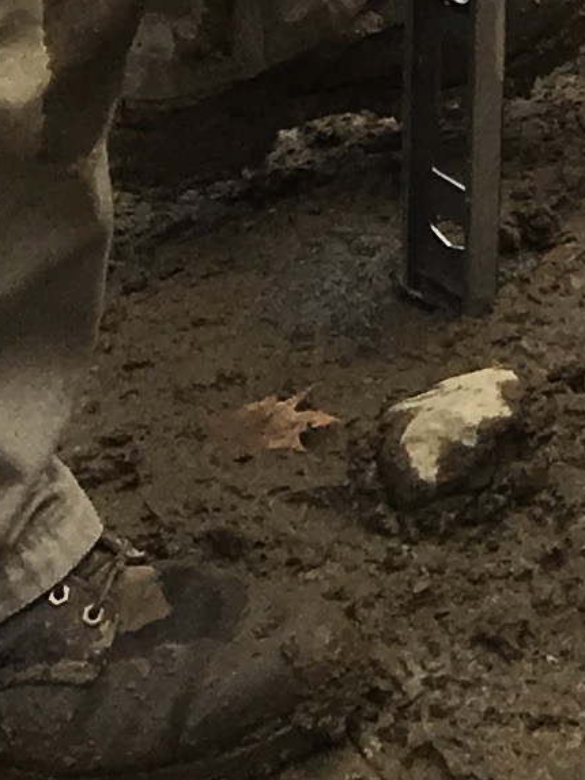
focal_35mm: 204
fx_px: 4595
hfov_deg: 7.0
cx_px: 1299
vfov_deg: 8.3
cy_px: -1538
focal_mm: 4.15
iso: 25
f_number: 2.2
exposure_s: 1/674
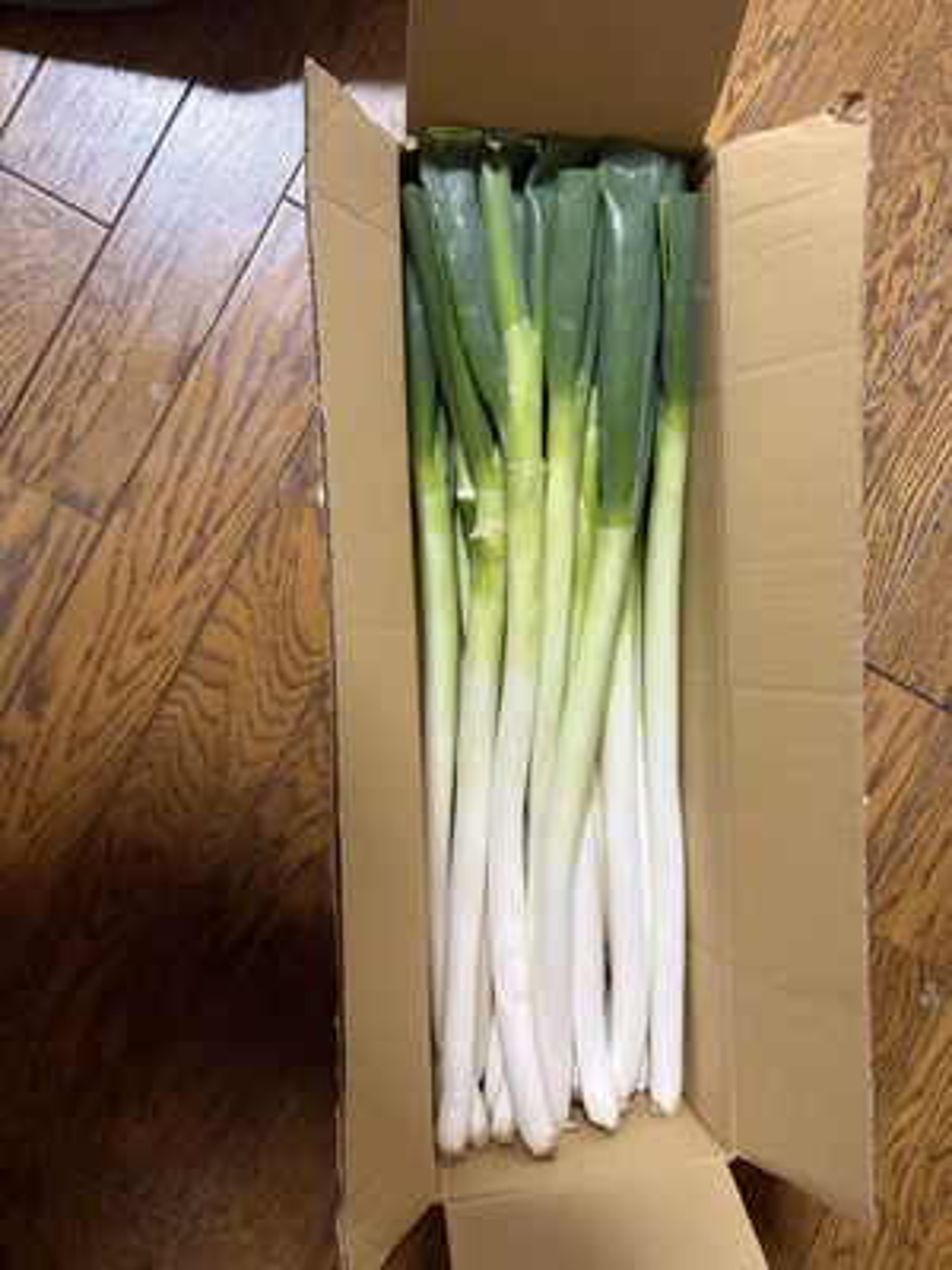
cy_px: 635
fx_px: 953
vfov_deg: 67.3
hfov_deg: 53.1
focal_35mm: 26
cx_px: 476
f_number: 1.6
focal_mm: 5.96
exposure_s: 1/60
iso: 500
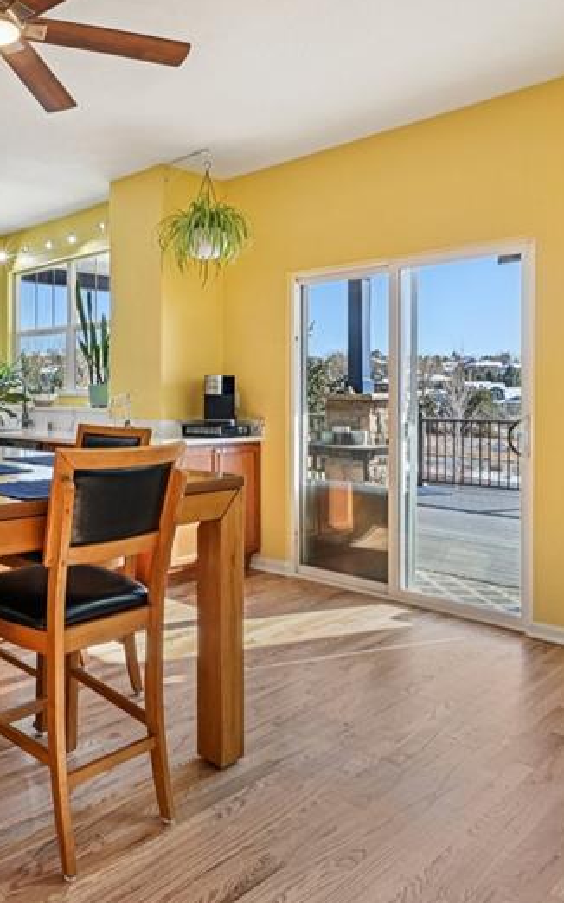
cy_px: 384
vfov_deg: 66.1
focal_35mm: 28
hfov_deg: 42.3
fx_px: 689
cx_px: 104
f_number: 13
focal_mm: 14
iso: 200
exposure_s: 1/15
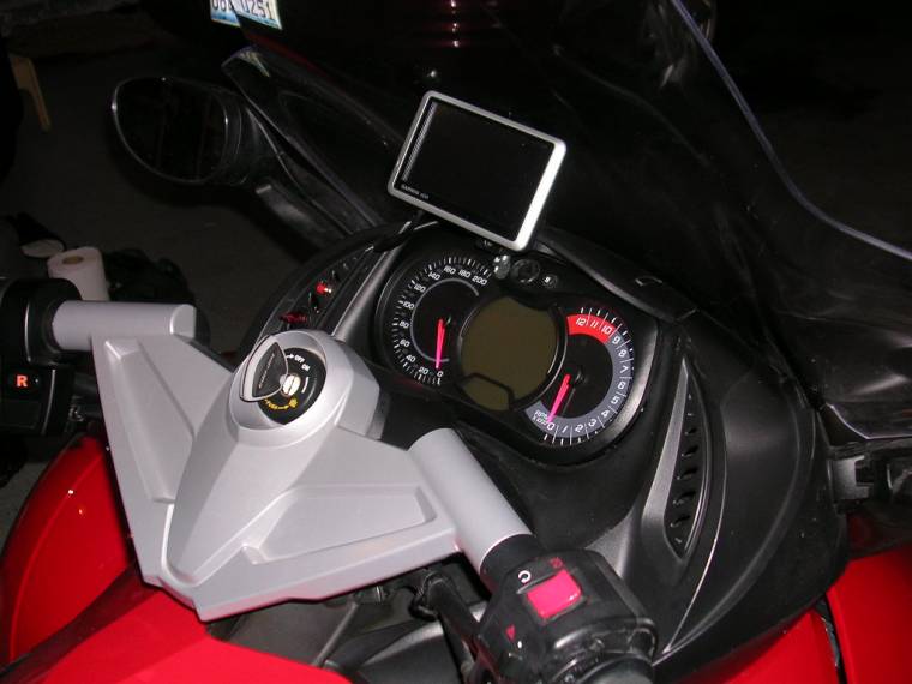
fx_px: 1396
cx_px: 456
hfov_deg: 36.2
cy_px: 342
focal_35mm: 53
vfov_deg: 27.5
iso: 50
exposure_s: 1/60.1
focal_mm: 8
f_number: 3.2
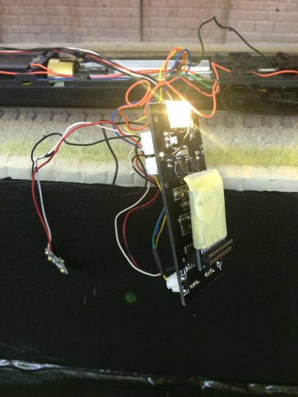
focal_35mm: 29
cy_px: 198
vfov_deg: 61.7
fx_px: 333
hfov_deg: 48.2
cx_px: 149
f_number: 2.2
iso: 200
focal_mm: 4.15
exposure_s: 1/30
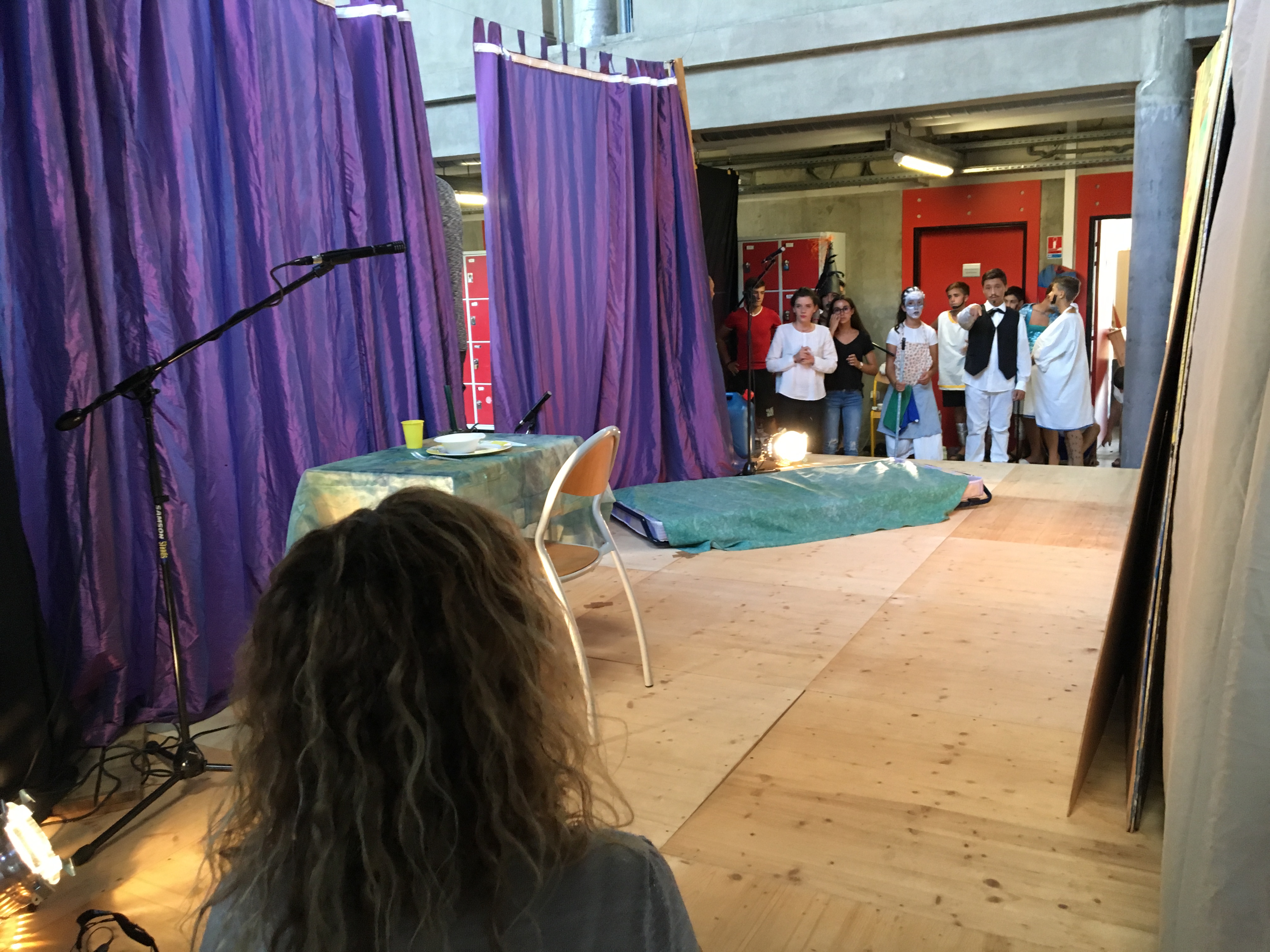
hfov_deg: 61.7
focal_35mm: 29
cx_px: 635
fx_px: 1064
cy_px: 476
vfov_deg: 48.2
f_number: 2.2
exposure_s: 1/33
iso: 160
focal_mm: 4.15
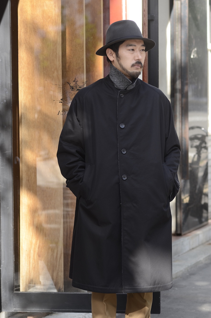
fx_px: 1126
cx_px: 106
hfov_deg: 10.7
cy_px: 159
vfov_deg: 16.1
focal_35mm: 128
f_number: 1.8
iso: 200
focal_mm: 85
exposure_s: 1/250
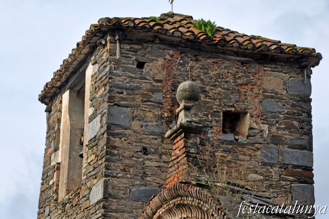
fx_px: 849
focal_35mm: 93
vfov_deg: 14.7
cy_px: 110
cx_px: 164
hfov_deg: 21.9
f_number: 14
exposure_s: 1/200
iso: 500
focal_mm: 62
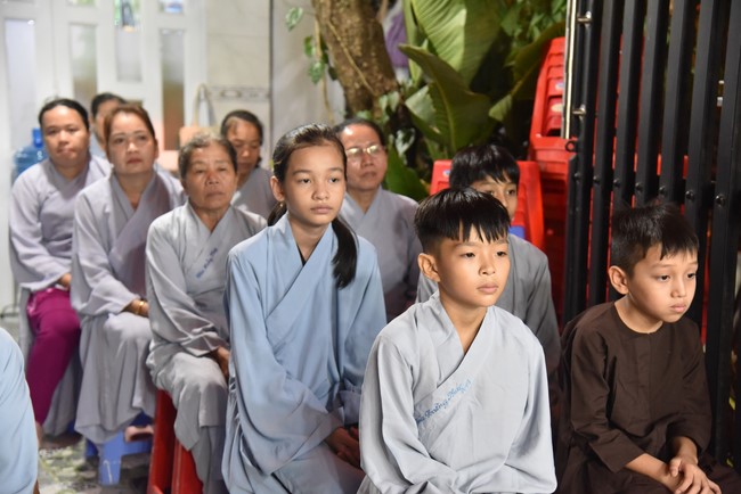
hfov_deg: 34.5
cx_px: 370
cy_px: 247
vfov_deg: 23.4
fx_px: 1194
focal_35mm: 58
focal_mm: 58
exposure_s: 1/100
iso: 6400
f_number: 4
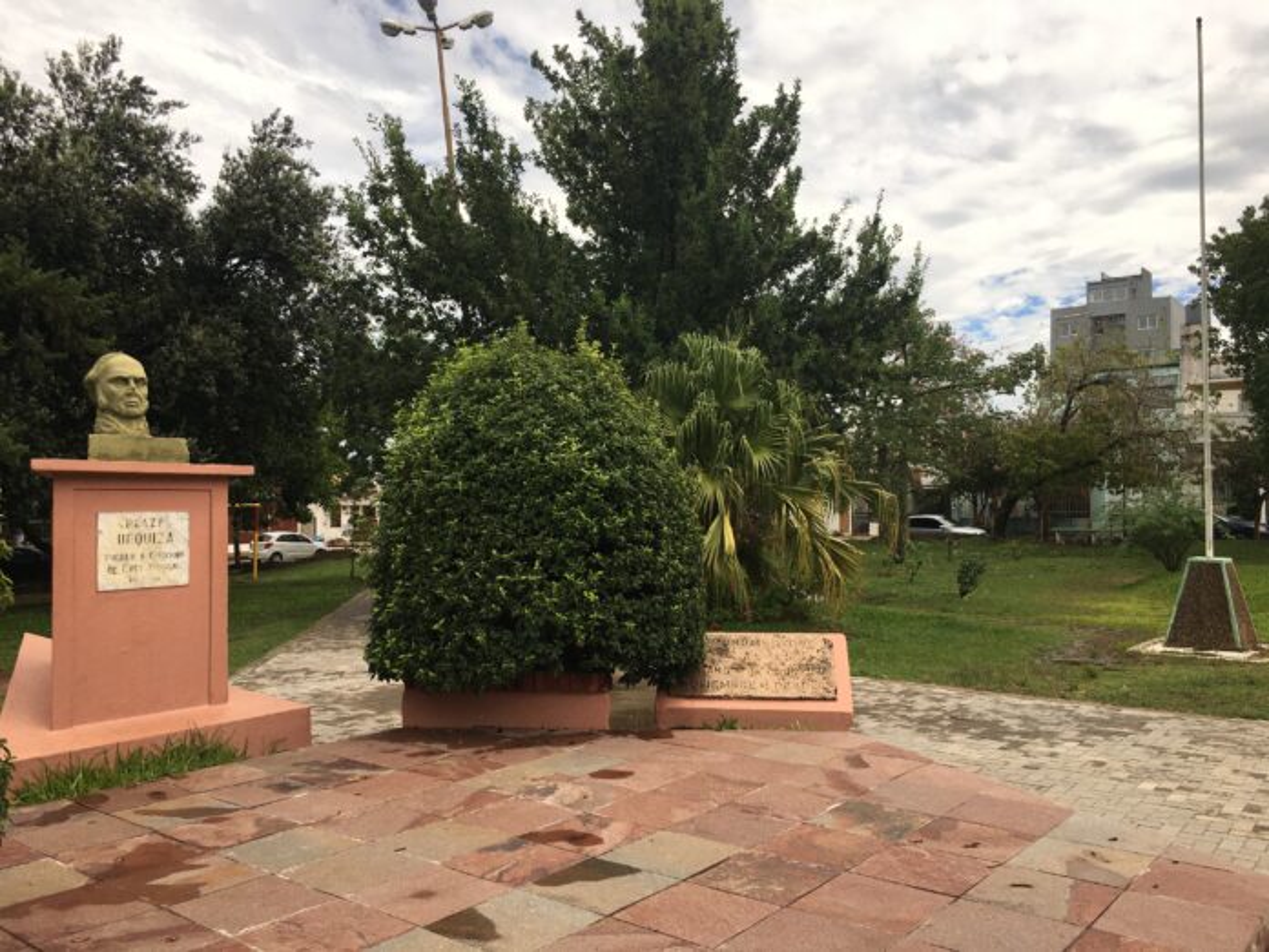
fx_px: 1063
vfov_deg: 48.2
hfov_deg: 61.7
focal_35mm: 29
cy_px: 476
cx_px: 634
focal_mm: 4.15
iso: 25
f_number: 2.2
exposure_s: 1/1972
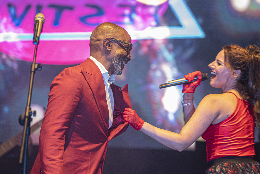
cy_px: 96
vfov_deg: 6.3
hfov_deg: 9.4
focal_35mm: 218
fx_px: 1575
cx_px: 145
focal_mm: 170
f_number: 2.8
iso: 2000
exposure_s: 1/160
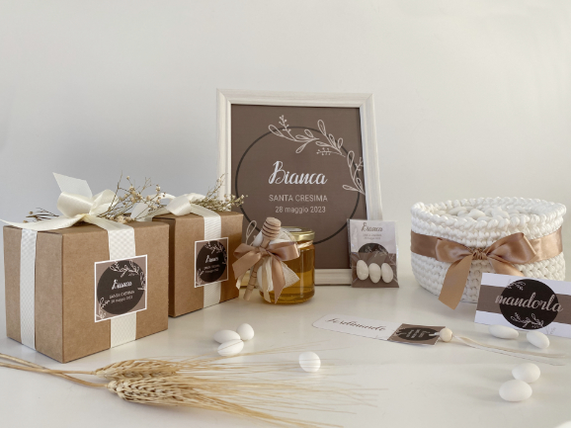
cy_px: 215
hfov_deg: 65.3
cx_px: 291
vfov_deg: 51.3
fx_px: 445
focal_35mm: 27
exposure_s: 1/121
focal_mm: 4.2
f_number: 1.8
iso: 50
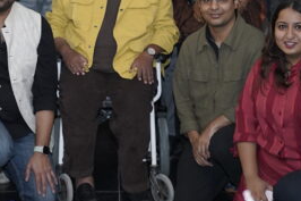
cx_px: 106
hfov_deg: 15.2
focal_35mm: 135
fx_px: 1128
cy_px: 6
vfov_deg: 10.1
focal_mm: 35
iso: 1250
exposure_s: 1/100
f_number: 1.8
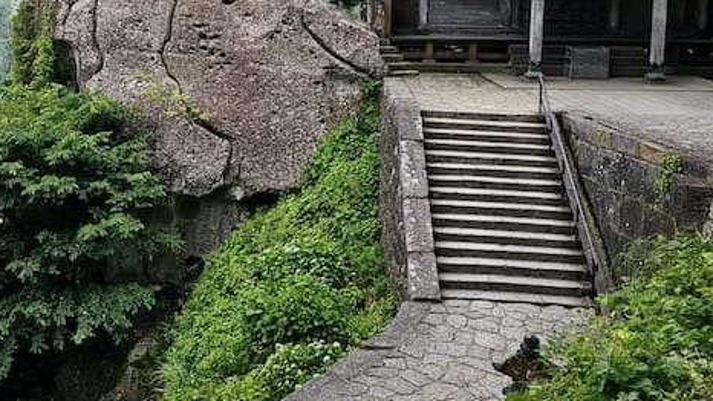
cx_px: 188
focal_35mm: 43
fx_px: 813
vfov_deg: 26.8
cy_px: 41
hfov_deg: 45.9
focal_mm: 6.3
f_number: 1.7
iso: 10
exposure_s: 1/556
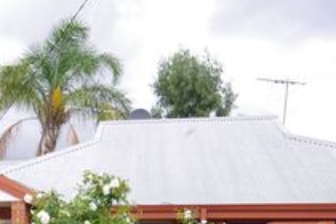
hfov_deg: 28.3
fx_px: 625
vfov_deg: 19.4
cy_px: 247
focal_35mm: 67
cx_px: 2
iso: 400
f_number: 11
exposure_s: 1/100
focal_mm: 20
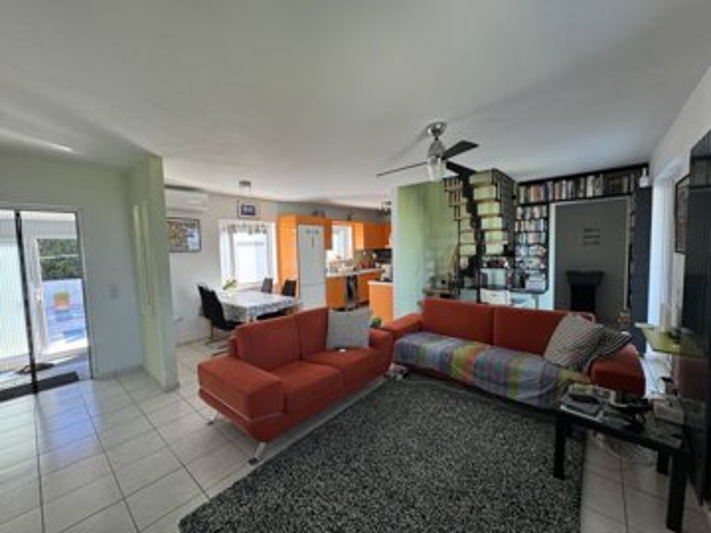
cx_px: 356
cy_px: 266
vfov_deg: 85.7
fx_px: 288
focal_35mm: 14
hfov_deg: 102.1
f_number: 2.2
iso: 80
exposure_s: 1/99
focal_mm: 2.22
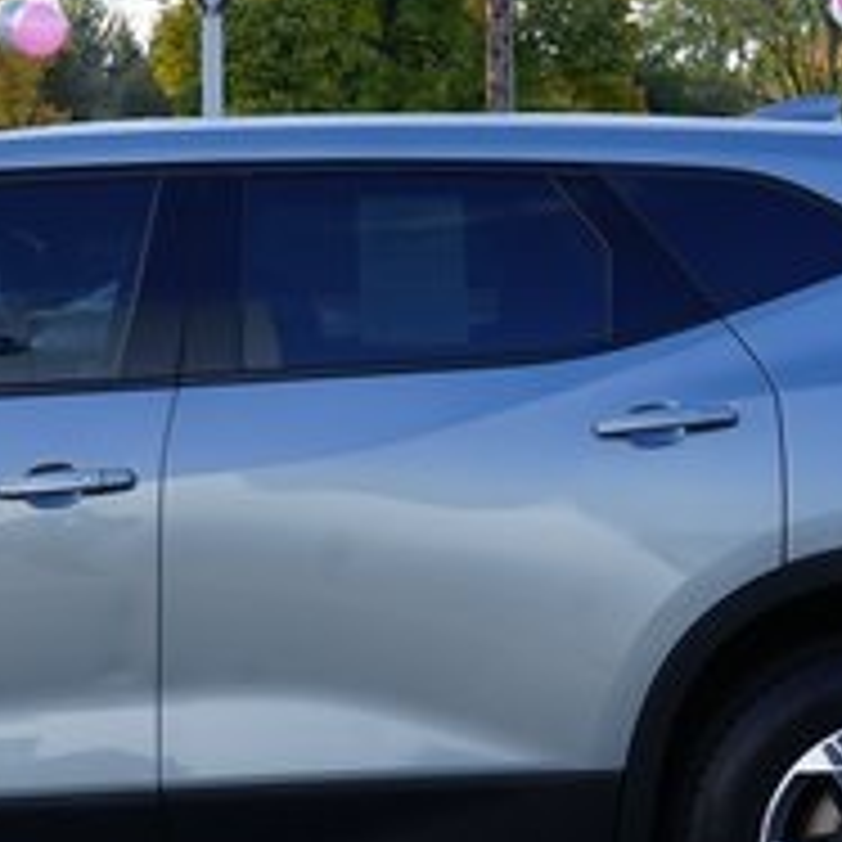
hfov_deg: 13.2
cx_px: 36
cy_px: 385
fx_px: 3605
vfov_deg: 13.3
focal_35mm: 131
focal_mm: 45
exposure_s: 1/80
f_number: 9
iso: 100
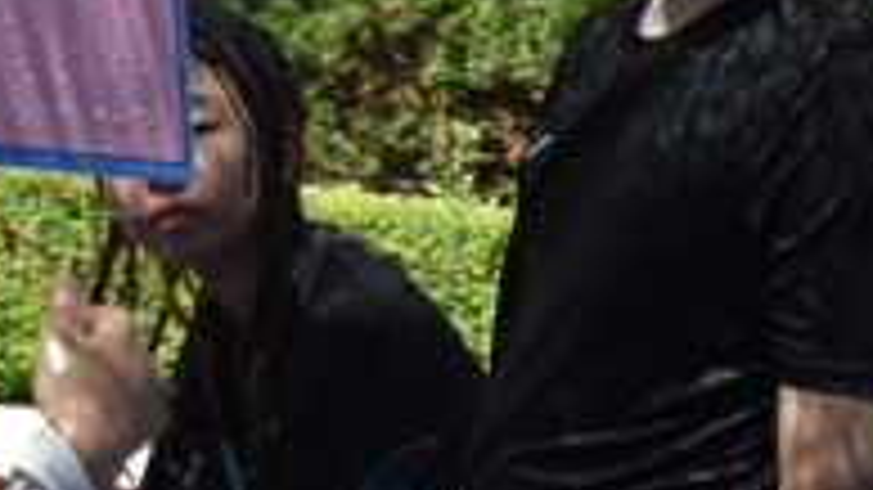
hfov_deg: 8.0
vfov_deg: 4.6
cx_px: 1606
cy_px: 1016
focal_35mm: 260
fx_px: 6017
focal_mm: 32
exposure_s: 1/250
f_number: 8
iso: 200
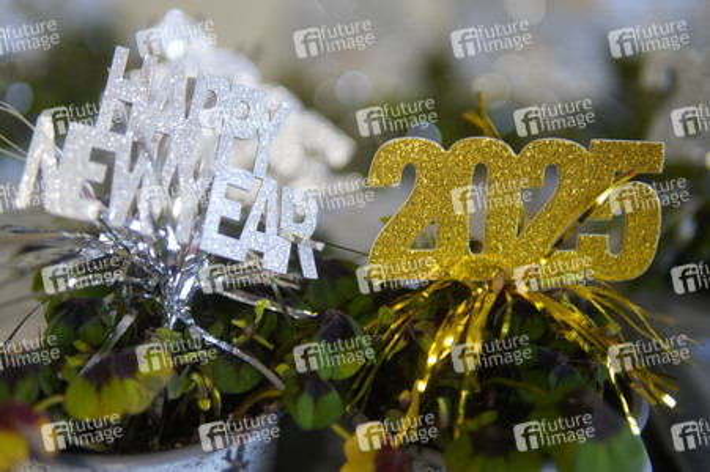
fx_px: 887
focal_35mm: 45
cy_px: 236
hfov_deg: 43.6
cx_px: 355
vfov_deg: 29.8
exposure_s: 1/60
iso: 200
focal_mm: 30
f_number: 1.4
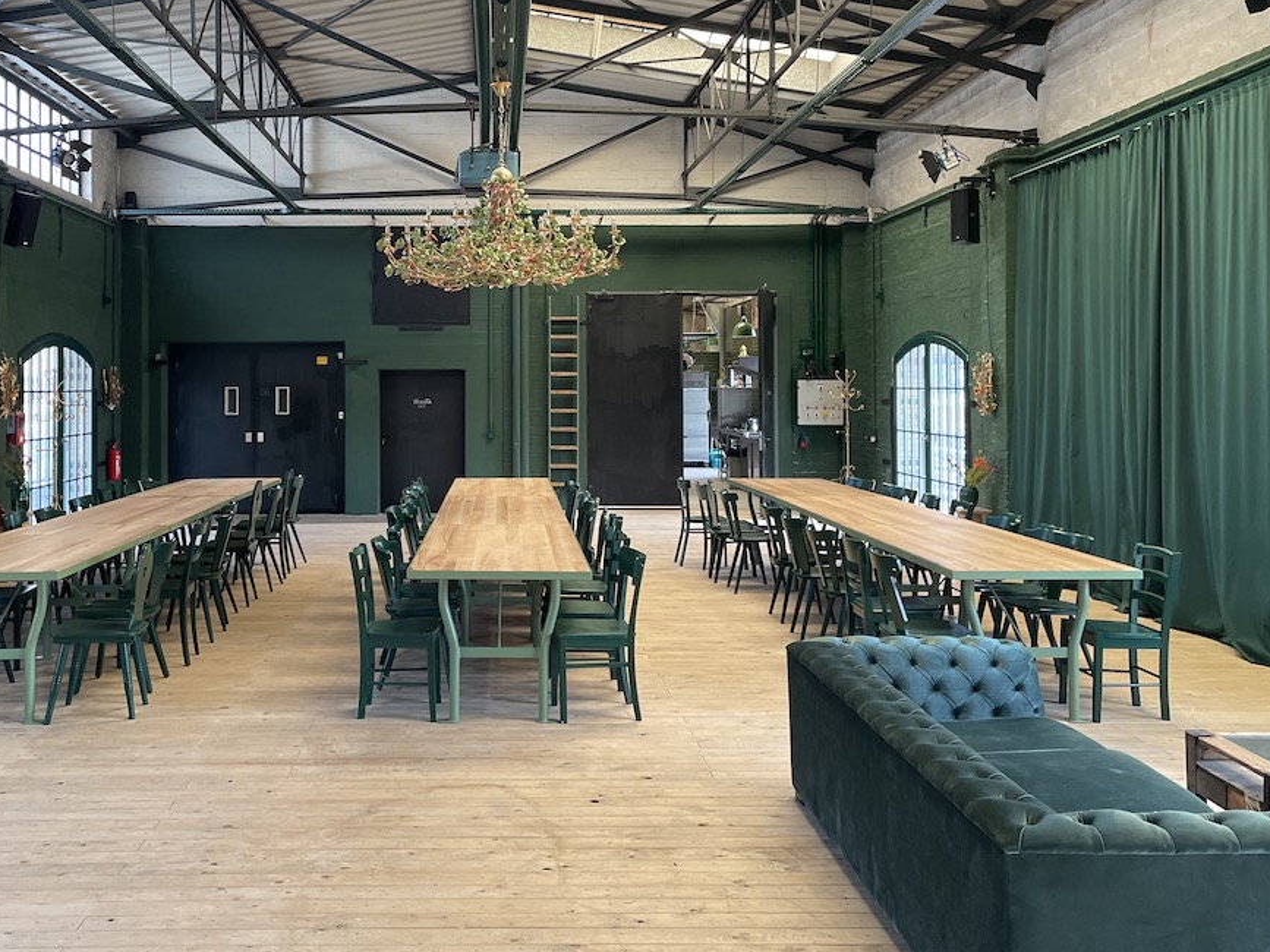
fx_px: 1247
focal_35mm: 34
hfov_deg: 53.5
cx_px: 497
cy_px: 382
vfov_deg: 41.6
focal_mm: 4.2
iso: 125
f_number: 1.6
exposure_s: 1/104
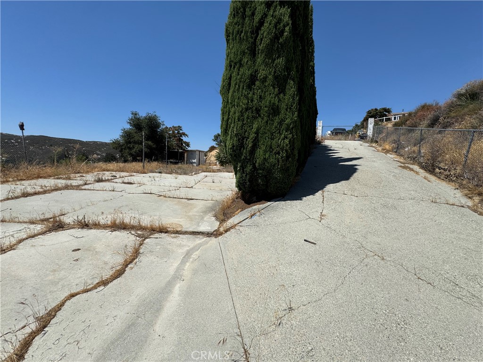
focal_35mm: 14
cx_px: 242
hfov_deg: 102.1
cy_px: 181
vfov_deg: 85.7
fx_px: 195
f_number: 2.2
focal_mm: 2.22
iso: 50
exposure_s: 1/2985
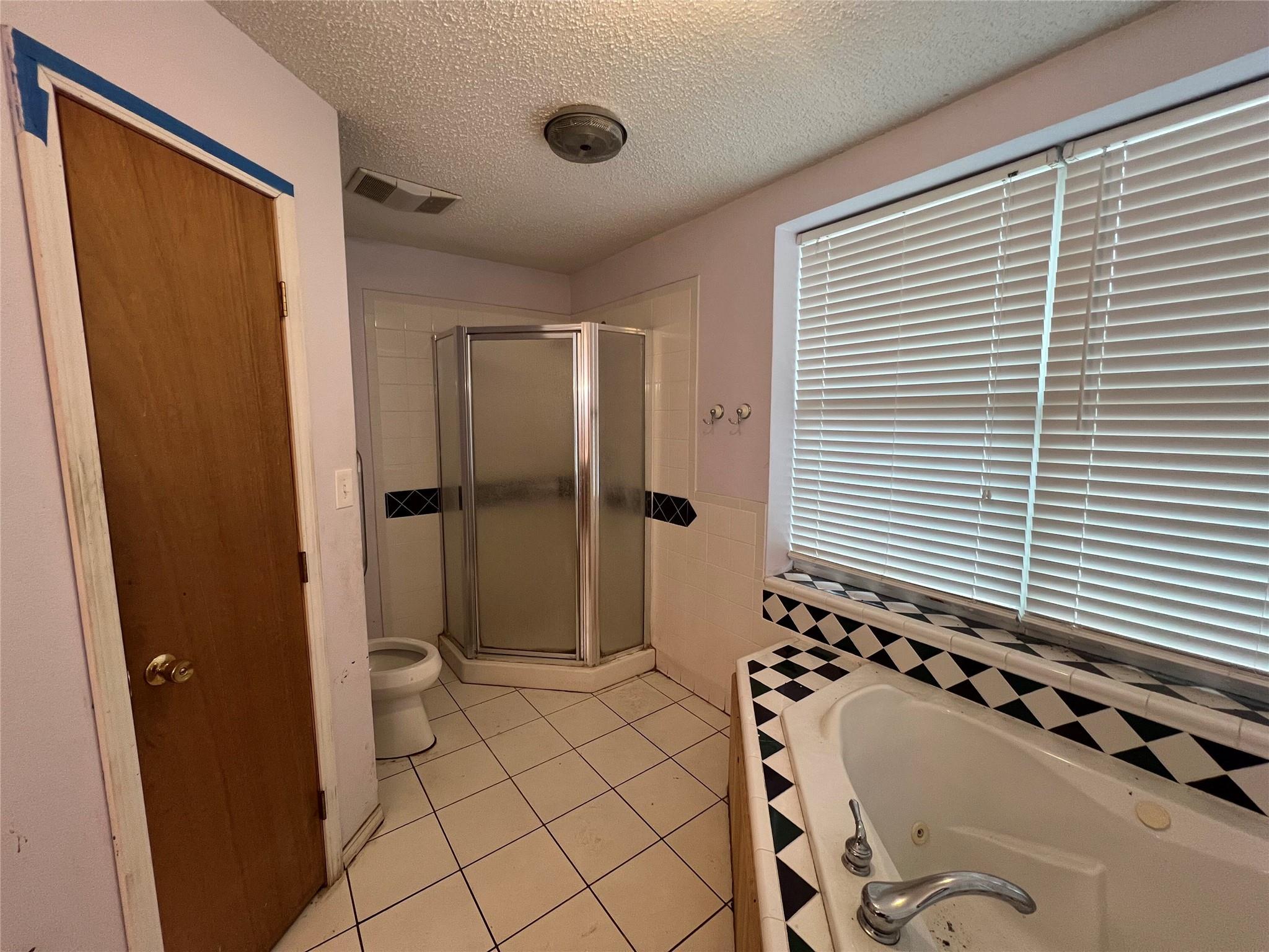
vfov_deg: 89.9
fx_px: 477
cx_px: 634
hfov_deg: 106.2
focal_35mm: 13
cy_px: 476
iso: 250
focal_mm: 1.57
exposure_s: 1/120
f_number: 1.8
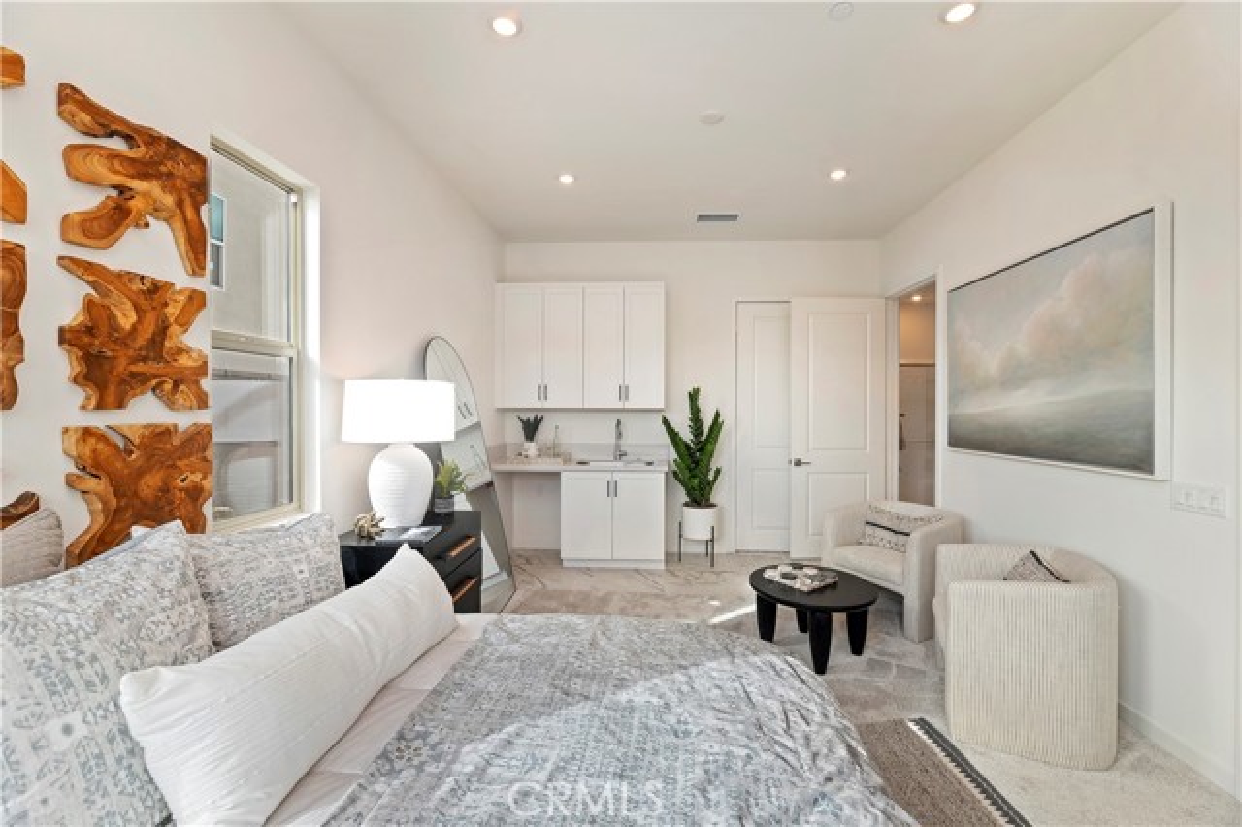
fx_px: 483
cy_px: 414
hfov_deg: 104.3
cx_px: 621
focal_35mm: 14
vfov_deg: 81.1
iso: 500
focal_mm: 14
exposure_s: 1/30
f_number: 10
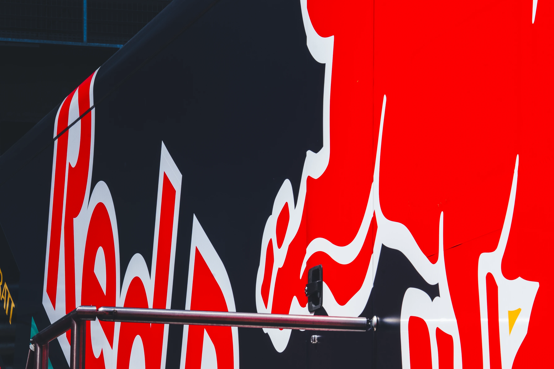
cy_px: 390
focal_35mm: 217
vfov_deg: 6.3
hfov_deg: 9.5
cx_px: 331
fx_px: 3339
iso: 250
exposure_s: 1/125
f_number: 22
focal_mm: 111
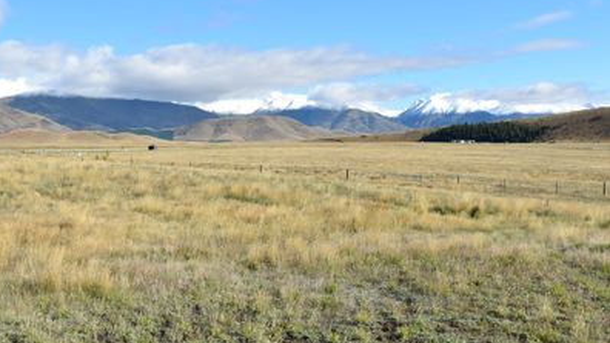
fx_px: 663
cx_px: 250
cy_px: 168
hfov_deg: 49.1
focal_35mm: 41
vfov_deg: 29.0
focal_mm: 22
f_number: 10
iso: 200
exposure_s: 1/400
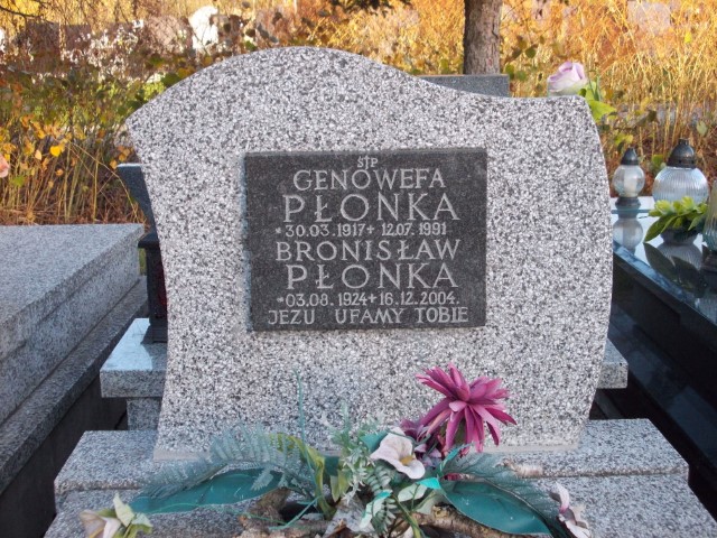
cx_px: 358
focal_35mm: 51
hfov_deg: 37.5
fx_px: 1056
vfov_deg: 28.6
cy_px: 269
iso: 200
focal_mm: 7.2
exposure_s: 1/250
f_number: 3.6
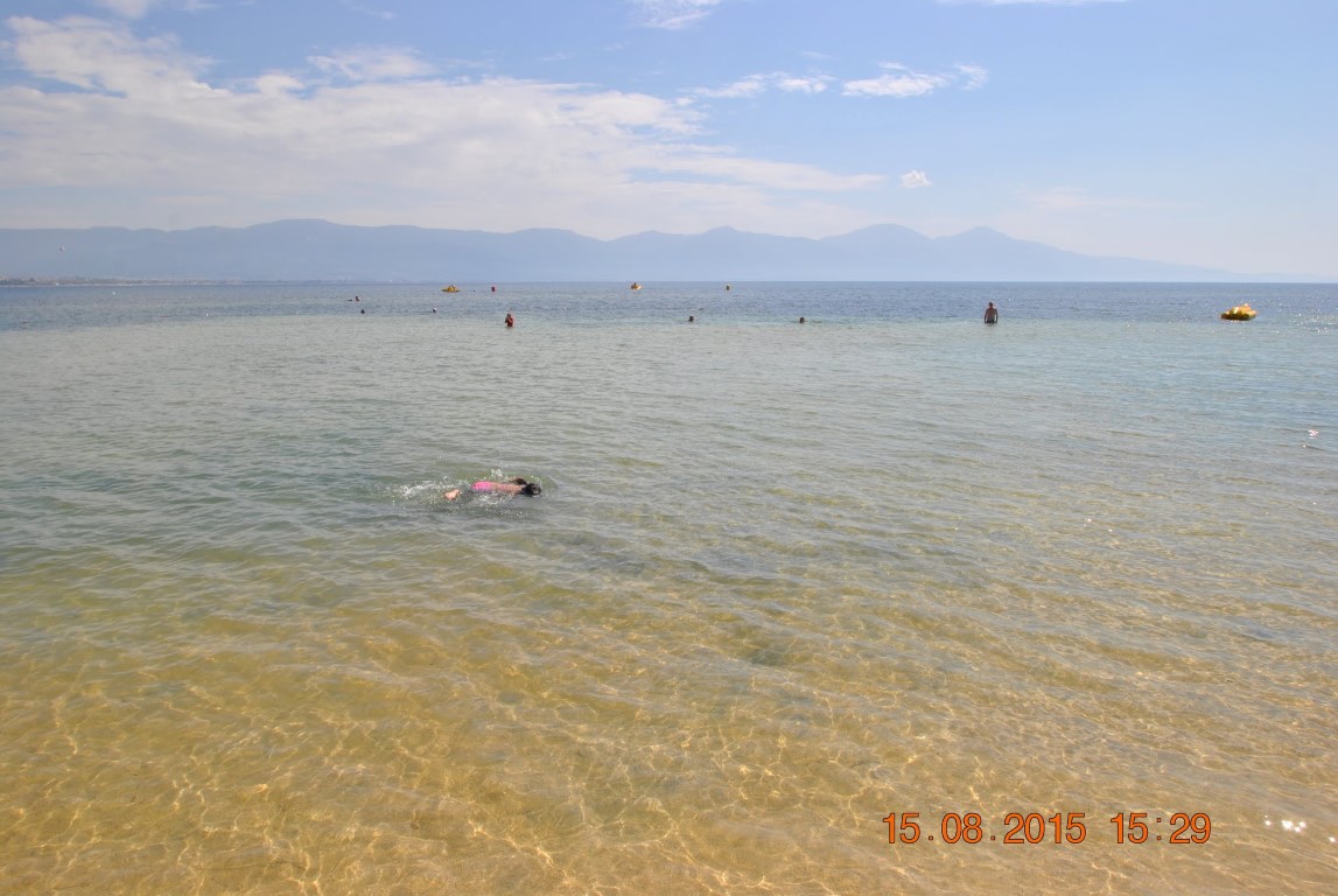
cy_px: 448
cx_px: 669
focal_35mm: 24
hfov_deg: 73.7
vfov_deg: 53.3
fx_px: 893
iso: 100
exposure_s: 1/320
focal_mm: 16
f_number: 9
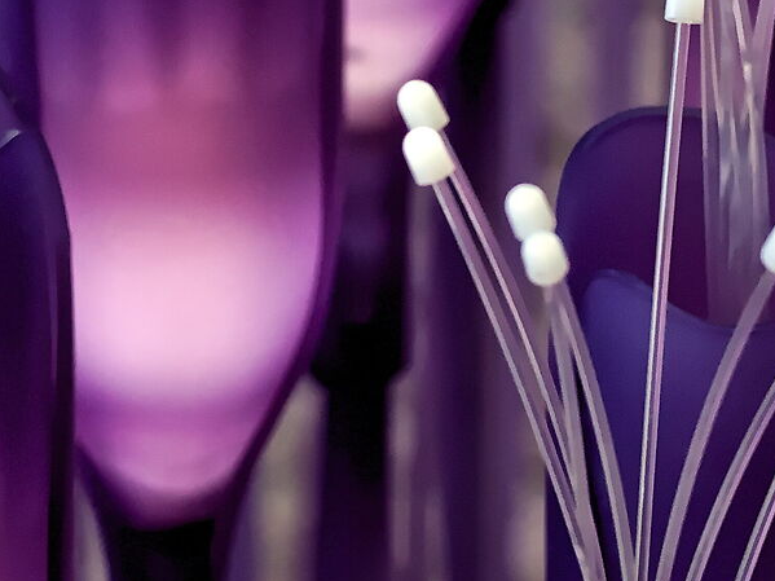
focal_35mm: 289
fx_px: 6469
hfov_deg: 6.8
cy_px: -44
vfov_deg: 5.1
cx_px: -147
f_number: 6.3
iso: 640
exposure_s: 1/100
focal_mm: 50
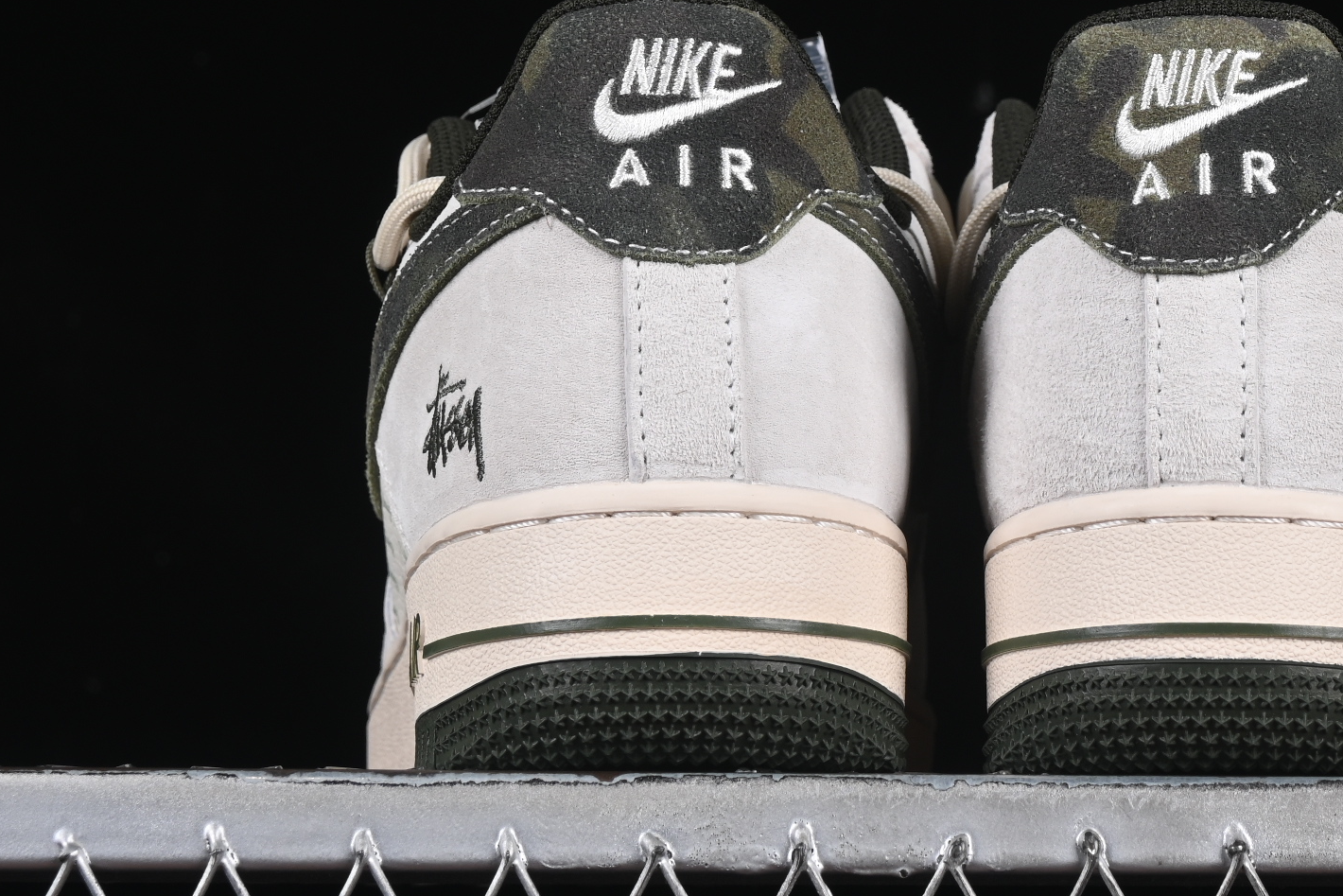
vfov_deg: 9.3
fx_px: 5484
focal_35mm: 147
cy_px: 228
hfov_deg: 13.9
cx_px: 943
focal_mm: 50
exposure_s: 1/80
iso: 160
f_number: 8
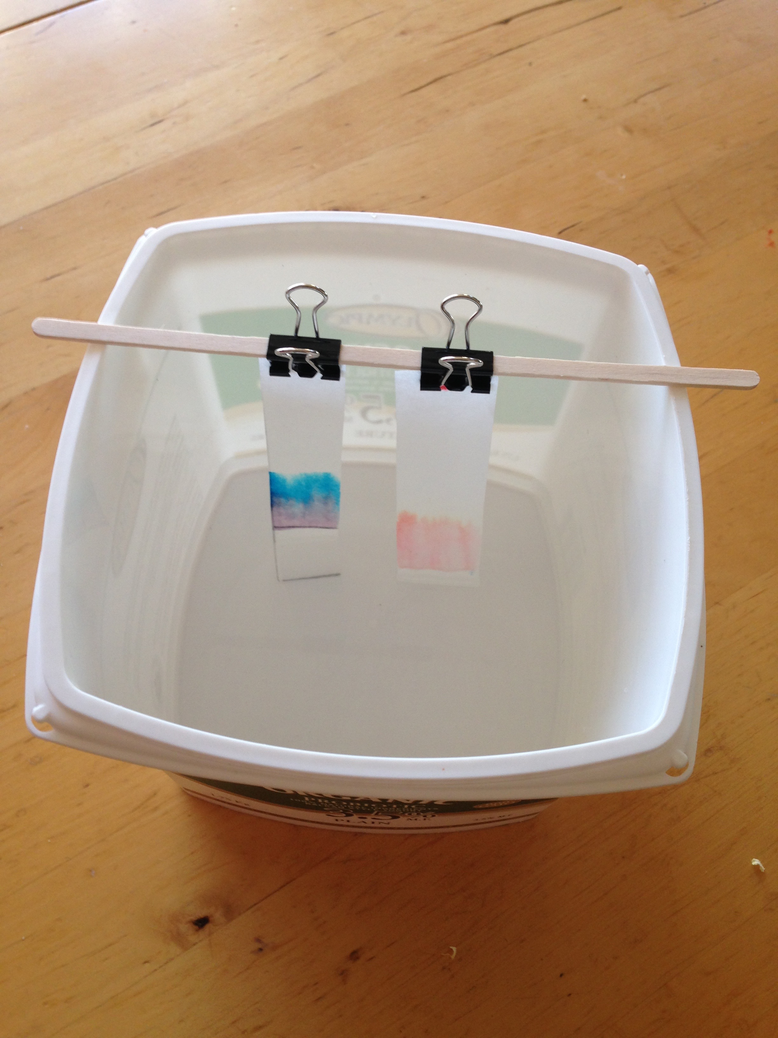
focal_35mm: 33
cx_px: 389
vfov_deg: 55.4
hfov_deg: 42.9
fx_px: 989
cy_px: 519
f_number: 2.4
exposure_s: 1/20
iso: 64
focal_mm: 4.12
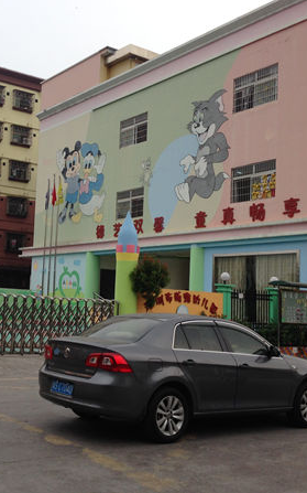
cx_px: 61
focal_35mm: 47
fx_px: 630
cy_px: 246
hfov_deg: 26.9
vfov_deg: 42.7
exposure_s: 1/695
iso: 50
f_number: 2.4
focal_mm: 4.12
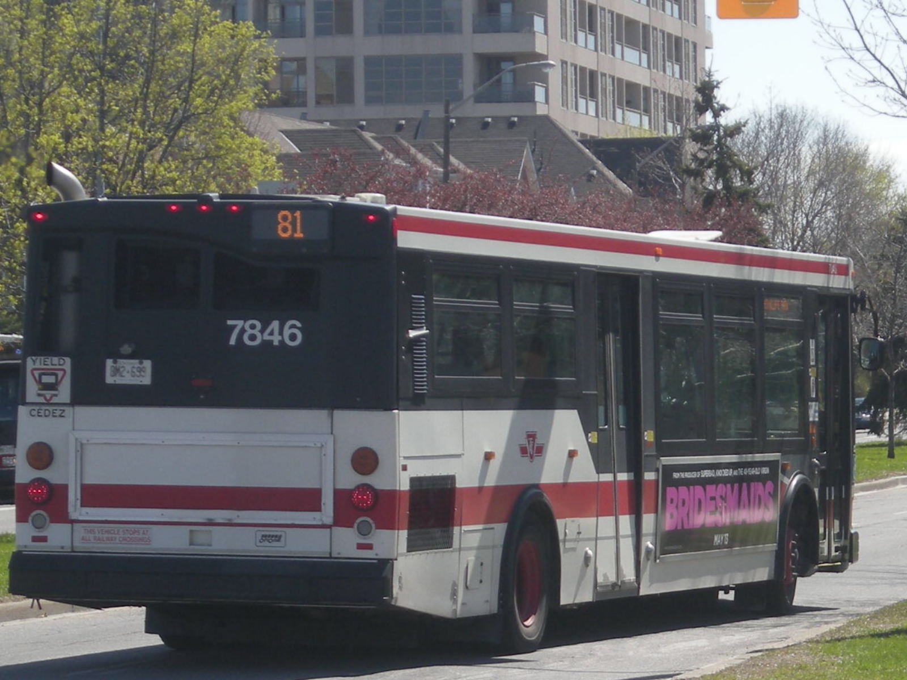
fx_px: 2751
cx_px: 454
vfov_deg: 14.1
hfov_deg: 18.7
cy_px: 340
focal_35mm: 105
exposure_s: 1/324
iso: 64
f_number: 4.7
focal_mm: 17.1
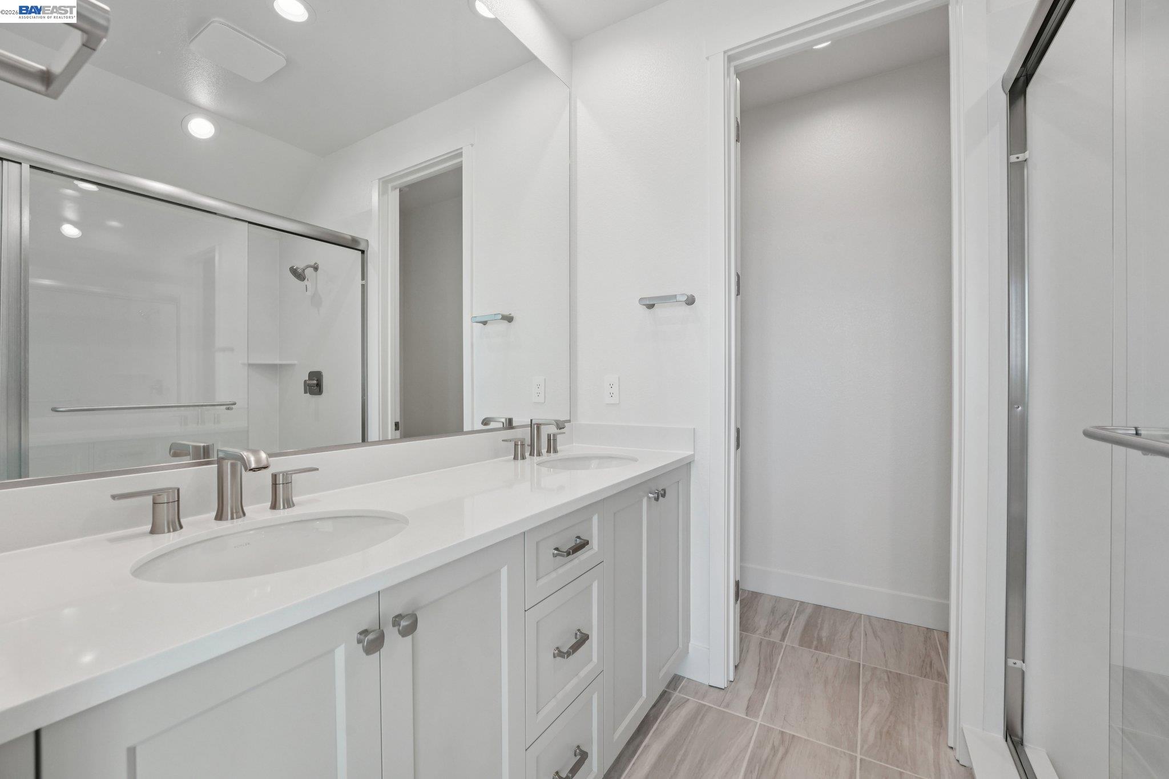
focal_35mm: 14
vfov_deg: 81.2
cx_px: 584
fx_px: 455
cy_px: 390
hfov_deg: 104.3
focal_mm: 14
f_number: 8
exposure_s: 1/160
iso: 640
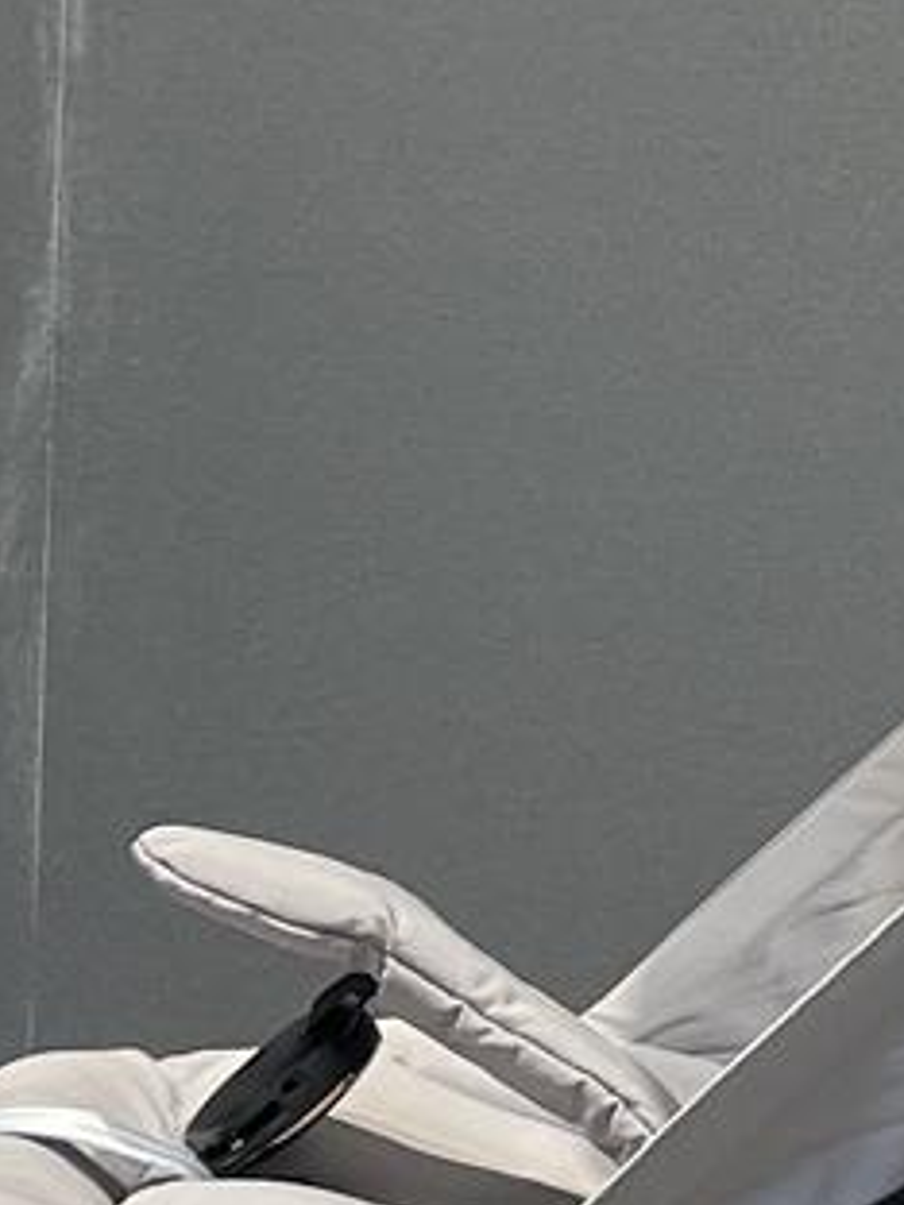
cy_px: 15
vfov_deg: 12.2
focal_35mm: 160
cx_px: 881
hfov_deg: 9.2
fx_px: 5571
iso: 100
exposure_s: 1/100
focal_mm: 5.1
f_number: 1.6
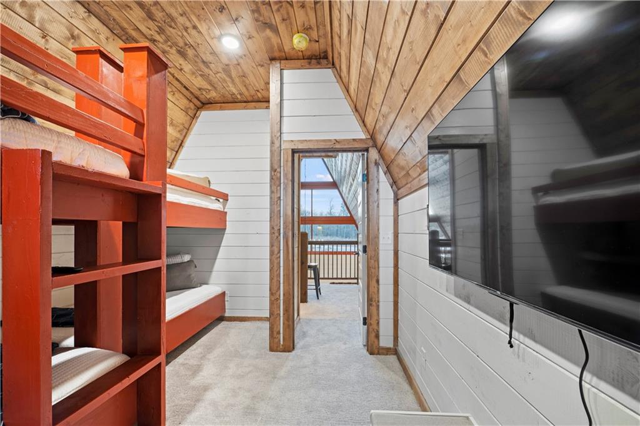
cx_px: 320
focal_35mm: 14
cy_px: 213
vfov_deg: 81.1
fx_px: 249
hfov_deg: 104.3
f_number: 9
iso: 250
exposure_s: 1.3
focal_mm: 14
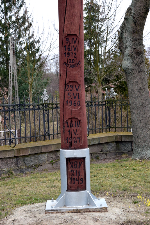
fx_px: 543
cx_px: 75
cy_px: 112
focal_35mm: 87
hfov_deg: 15.7
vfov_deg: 23.4
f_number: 9
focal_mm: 58
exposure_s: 1/160
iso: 400
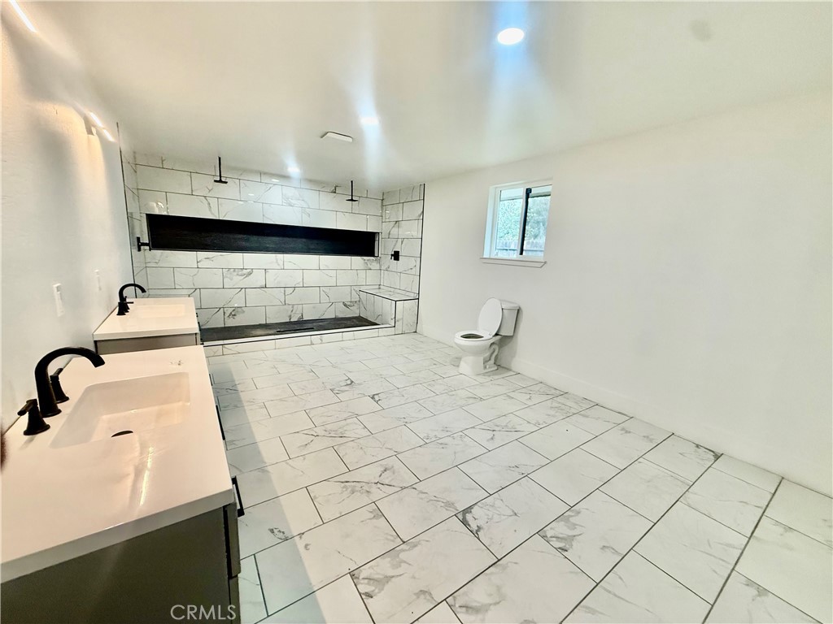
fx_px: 337
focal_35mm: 14
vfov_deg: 85.7
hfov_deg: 102.1
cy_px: 312
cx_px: 416
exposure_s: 1/120
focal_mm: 2.22
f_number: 2.2
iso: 200
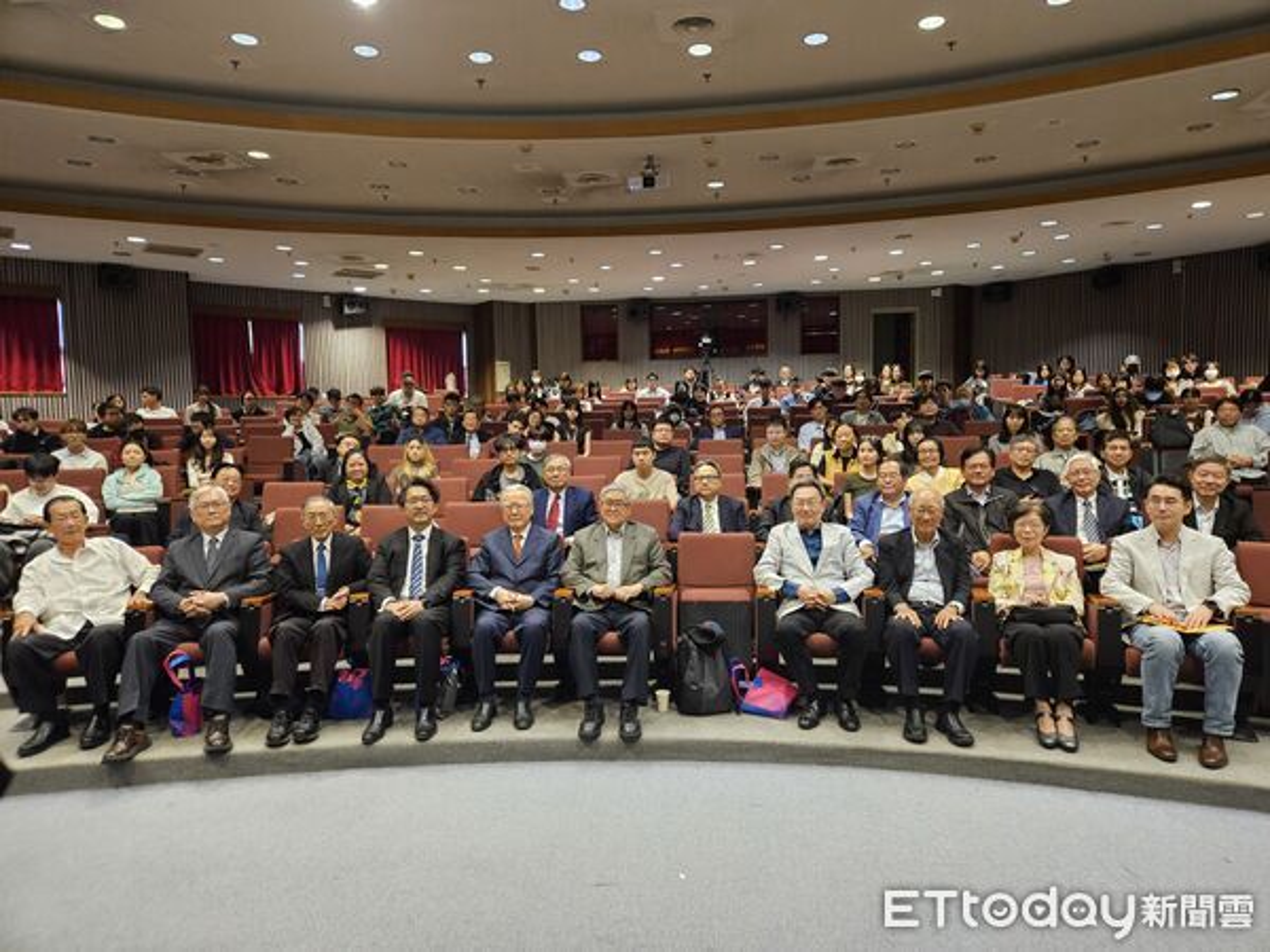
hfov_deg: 73.9
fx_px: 844
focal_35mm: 23
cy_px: 476
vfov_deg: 58.9
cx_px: 635
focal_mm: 5.4
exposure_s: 1/40
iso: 640
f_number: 1.8
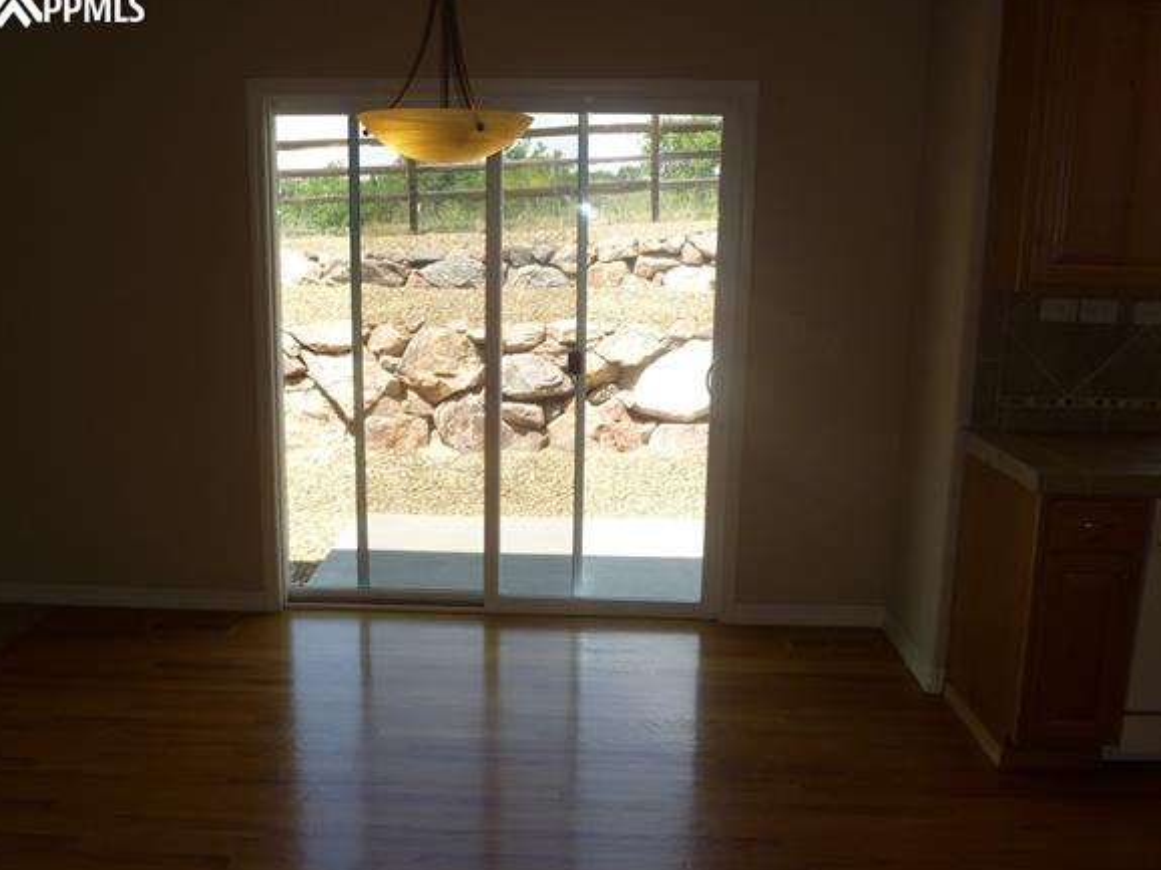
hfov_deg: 58.3
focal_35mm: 31
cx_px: 532
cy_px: 433
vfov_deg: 45.4
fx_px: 1039
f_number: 3.3
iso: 100
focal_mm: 5
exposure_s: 1/250
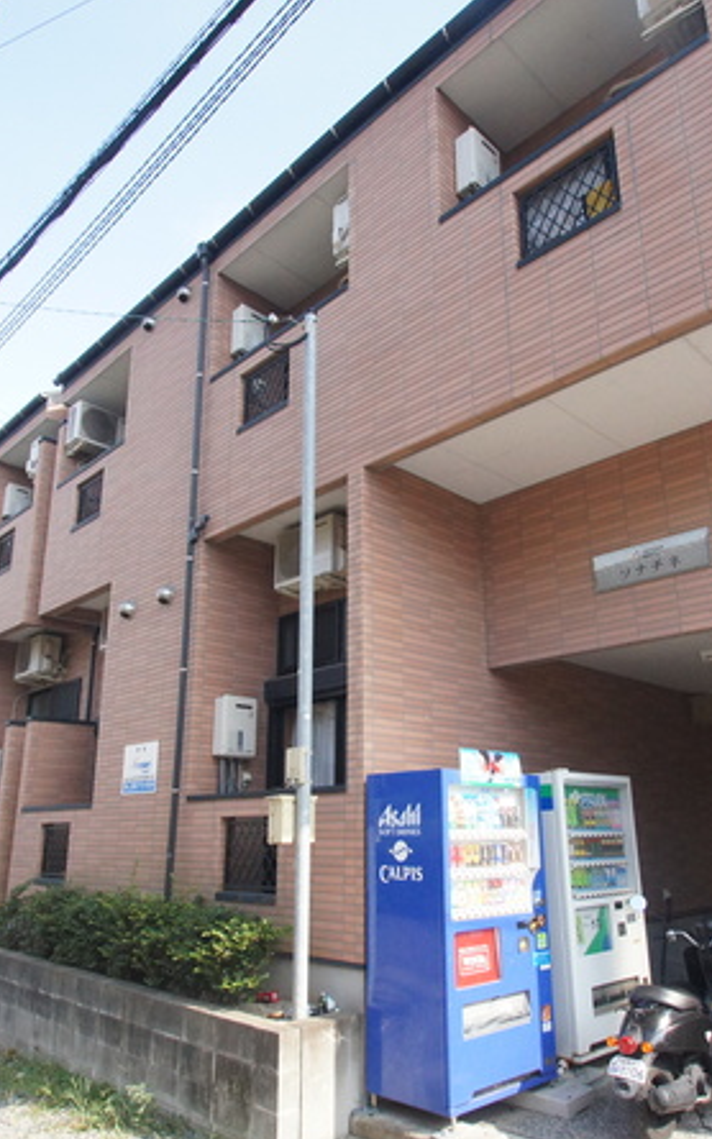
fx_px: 745
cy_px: 576
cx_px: 376
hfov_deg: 51.0
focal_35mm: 24
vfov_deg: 74.8
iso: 1600
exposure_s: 1/500
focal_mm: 10
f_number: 10
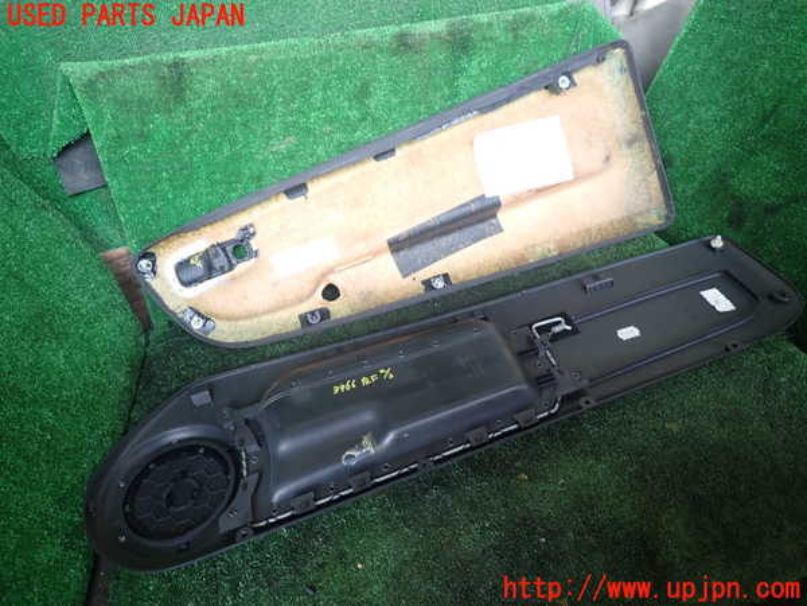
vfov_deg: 54.9
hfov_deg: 69.4
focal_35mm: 25
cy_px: 303
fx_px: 583
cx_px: 404
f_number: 2
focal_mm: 4.5
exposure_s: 1/60
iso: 160
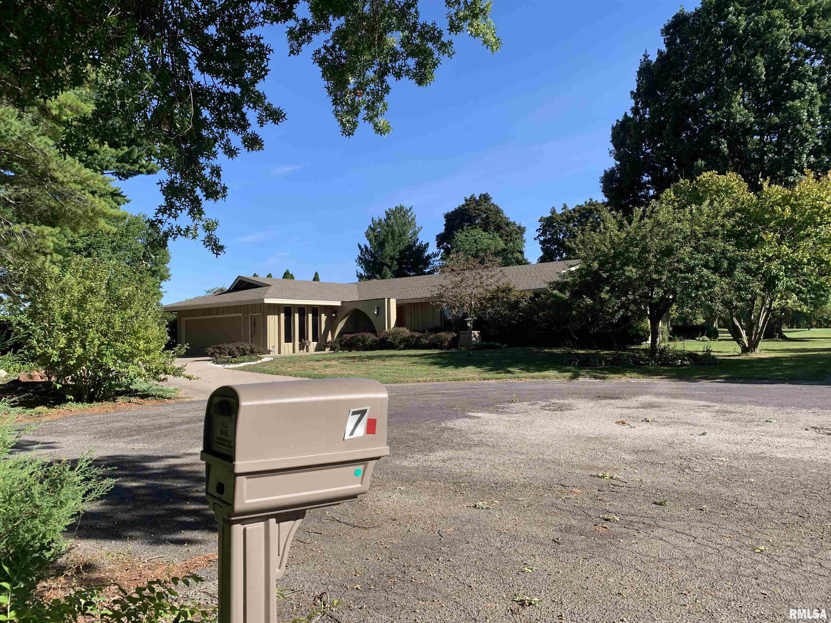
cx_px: 416
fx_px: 624
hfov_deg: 67.3
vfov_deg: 53.1
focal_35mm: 26
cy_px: 312
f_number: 1.8
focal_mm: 4.25
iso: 25
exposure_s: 1/1266
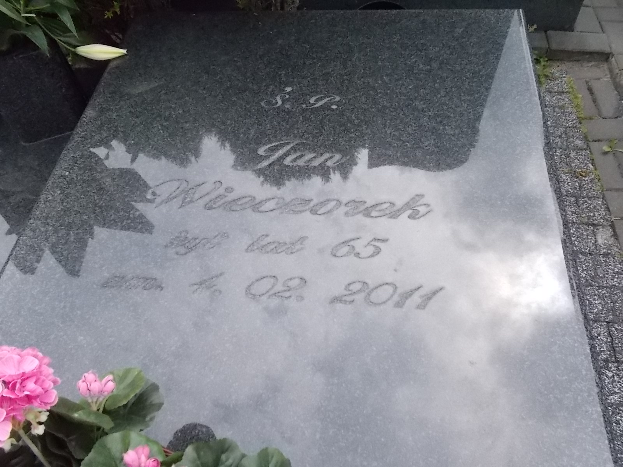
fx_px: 468
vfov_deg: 53.1
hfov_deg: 67.3
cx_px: 312
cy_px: 234
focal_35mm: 26
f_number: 8
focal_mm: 4.6
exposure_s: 1/320
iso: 400
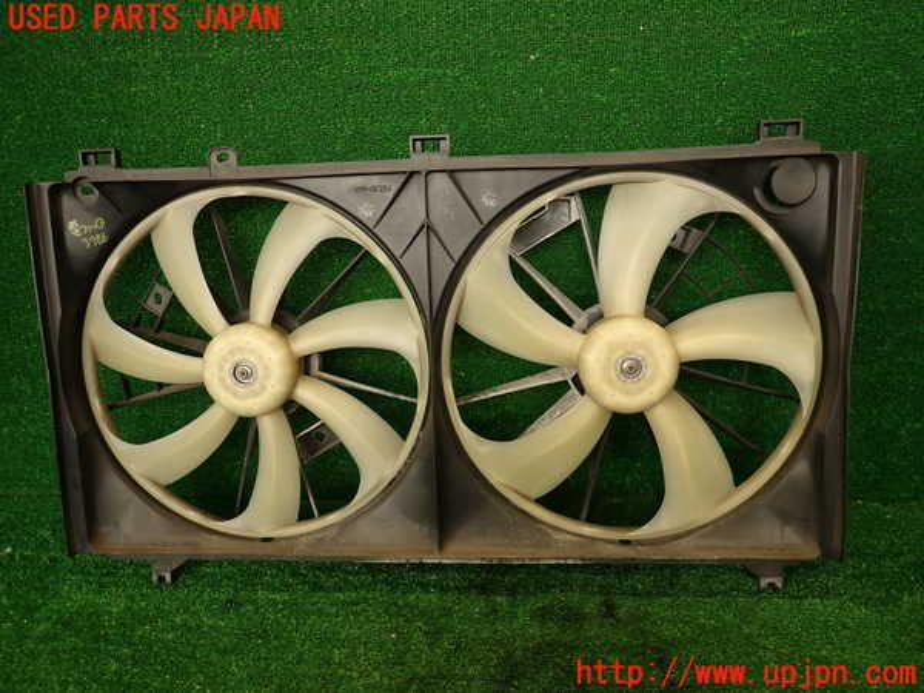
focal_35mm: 25
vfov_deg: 54.9
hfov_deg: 69.4
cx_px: 462
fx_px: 667
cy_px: 346
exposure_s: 1/60
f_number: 2
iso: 125
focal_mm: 4.5
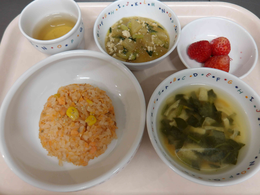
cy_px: 98
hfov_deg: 65.3
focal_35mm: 27
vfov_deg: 51.4
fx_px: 203
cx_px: 130
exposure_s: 1/30
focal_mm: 4.9
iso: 160
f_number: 3
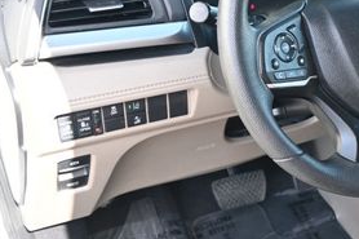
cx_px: 404
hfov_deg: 26.2
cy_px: 103
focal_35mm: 71
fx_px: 705
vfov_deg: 19.2
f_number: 3.8
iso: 450
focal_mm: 20.5
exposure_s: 1/125
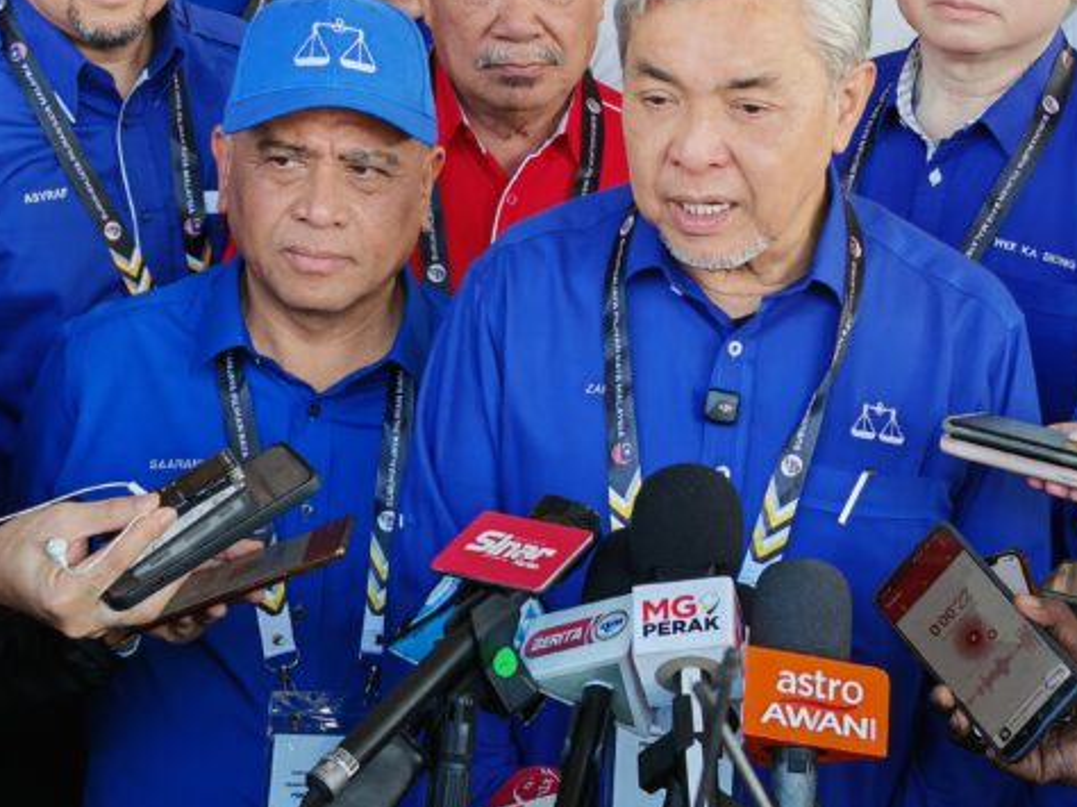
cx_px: 636
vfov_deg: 13.8
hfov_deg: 18.4
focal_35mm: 107
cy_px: 205
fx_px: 3327
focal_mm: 6.83
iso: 50
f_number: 2
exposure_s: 1/110
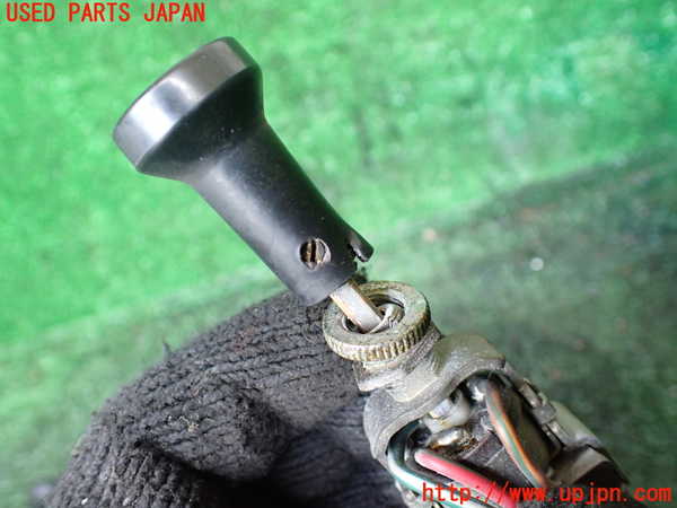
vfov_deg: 46.8
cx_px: 338
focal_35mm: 30
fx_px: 587
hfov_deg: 60.0
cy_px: 254
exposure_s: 1/125
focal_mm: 5.4
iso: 800
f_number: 2.3
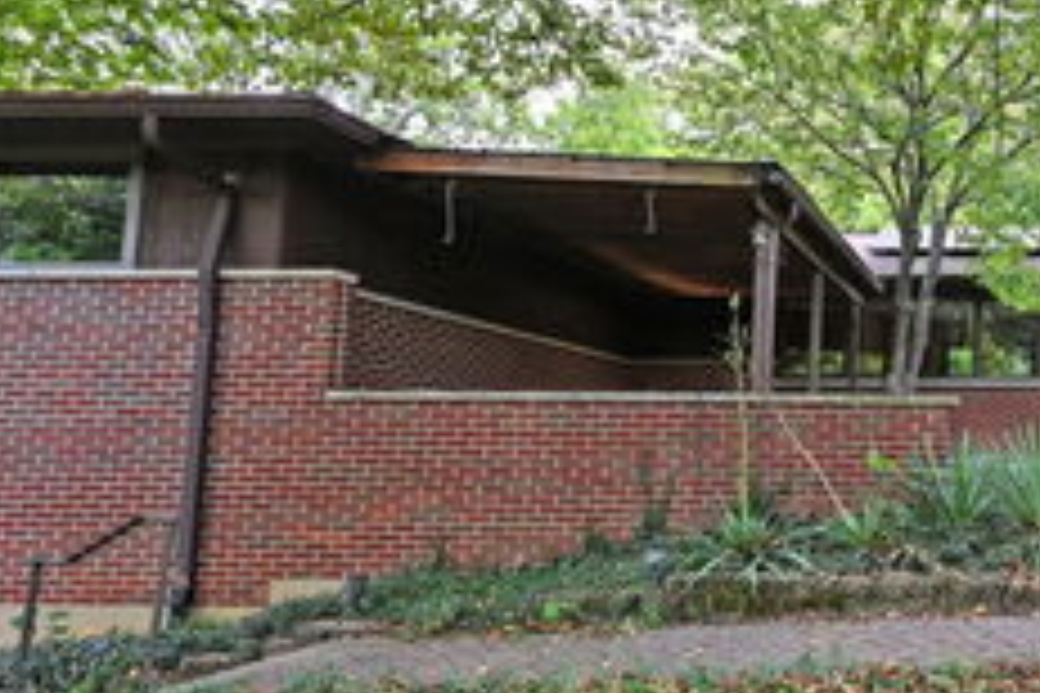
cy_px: 353
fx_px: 895
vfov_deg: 42.3
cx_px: 990
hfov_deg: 51.0
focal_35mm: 31
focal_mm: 14
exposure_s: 1/250
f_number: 4
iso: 400
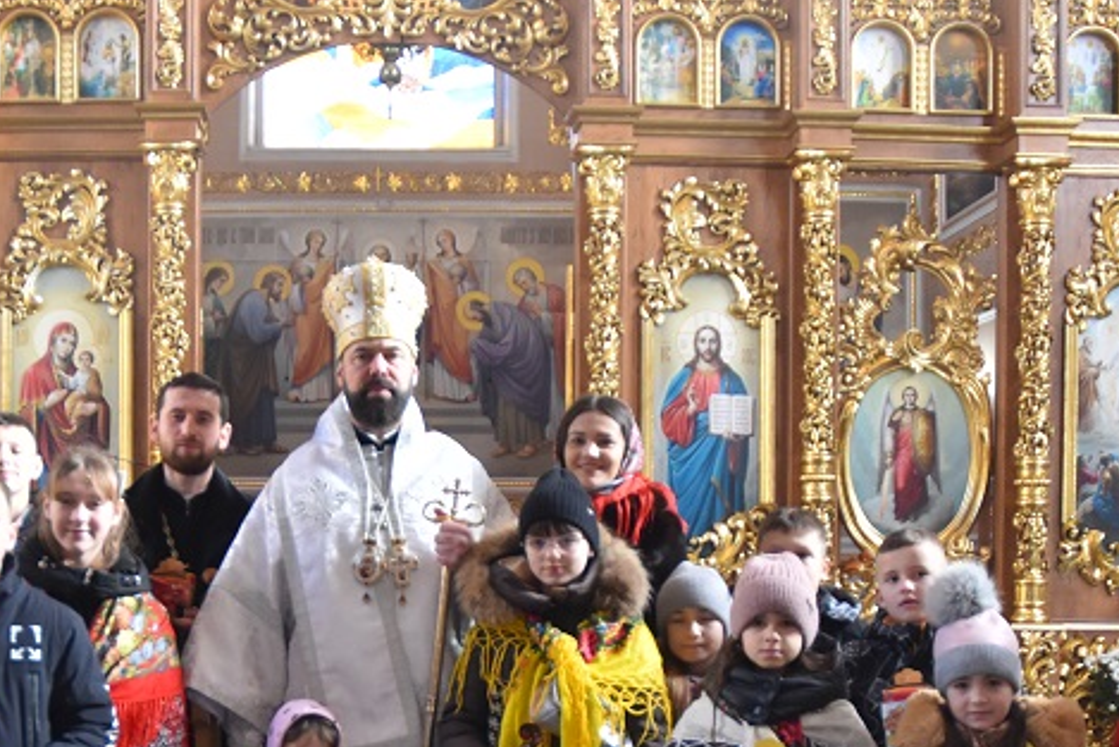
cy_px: 658
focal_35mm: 59
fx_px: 1834
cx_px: 391
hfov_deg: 33.7
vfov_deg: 22.5
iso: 1100
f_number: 3.5
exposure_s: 1/125
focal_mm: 18
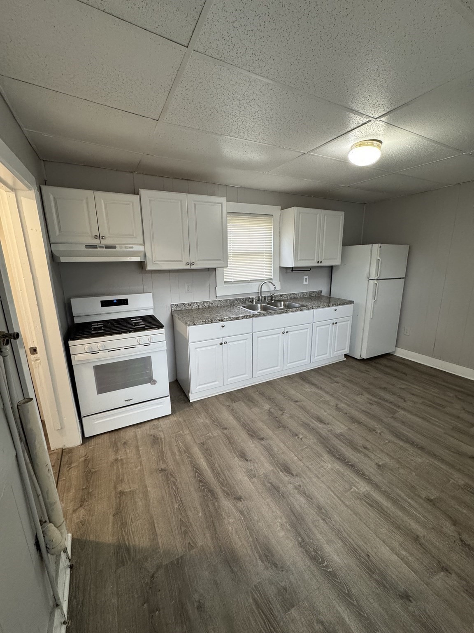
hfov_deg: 85.7
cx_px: 237
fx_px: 256
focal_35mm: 14
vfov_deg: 102.1
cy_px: 316
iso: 250
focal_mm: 2.22
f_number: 2.2
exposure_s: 1/120
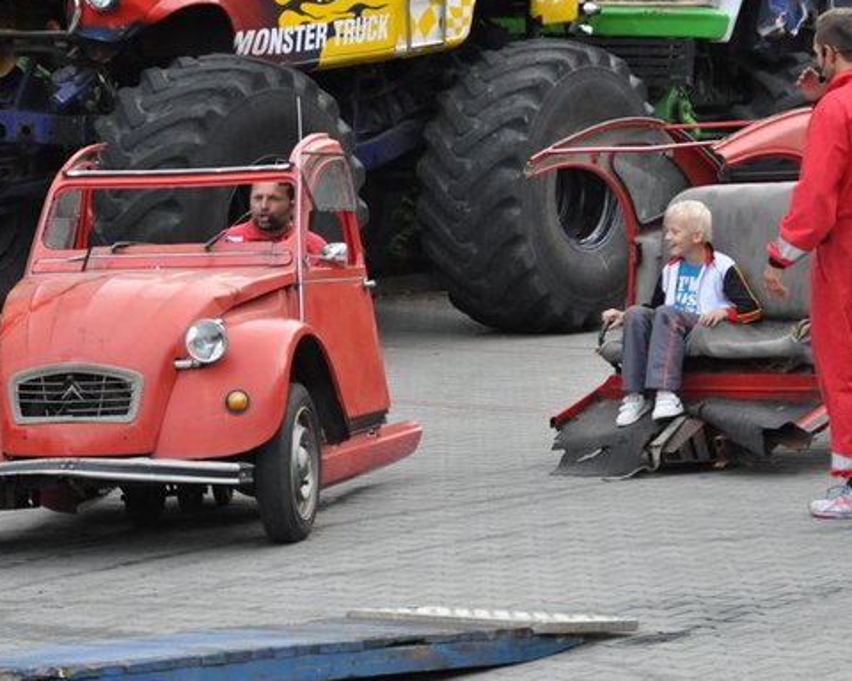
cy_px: 356
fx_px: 3833
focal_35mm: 152
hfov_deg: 12.7
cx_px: 450
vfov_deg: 10.2
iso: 2200
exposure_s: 1/250
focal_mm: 80
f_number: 5.3
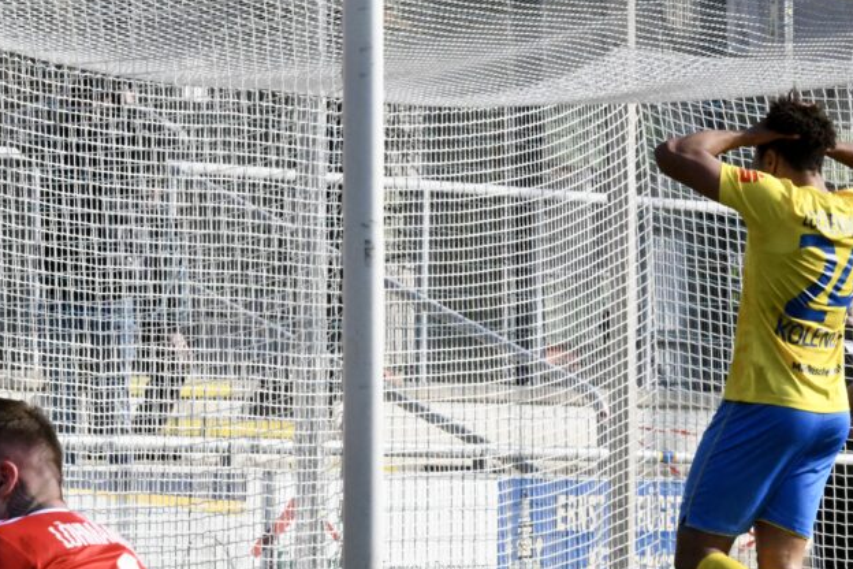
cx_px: 529
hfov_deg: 5.7
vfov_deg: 3.8
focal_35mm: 361
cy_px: 371
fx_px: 8553
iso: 8000
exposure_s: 1/1600
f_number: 25
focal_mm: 220
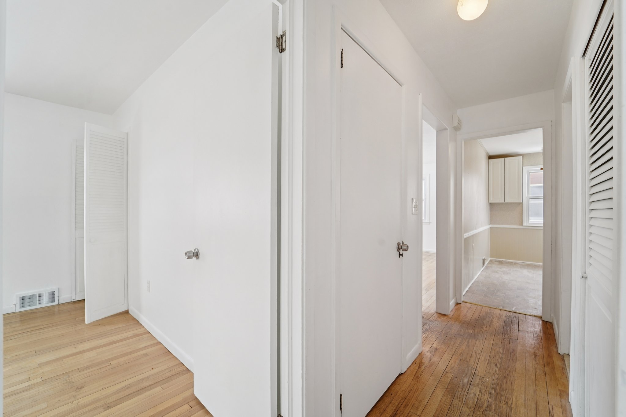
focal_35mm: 14
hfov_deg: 104.3
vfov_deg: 81.2
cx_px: 313
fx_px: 243
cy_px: 208
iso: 400
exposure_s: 1/40
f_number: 8
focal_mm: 14
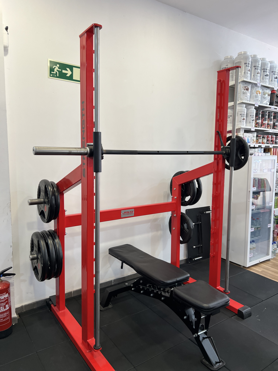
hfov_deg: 53.1
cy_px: 186
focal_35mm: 26
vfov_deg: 67.3
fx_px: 278
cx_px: 139
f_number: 1.5
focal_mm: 5.7
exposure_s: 1/100
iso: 100
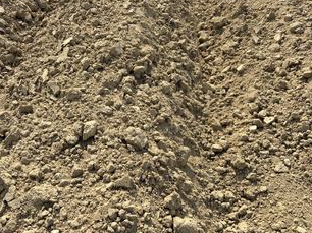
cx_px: 118
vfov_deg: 41.7
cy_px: 126
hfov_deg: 53.4
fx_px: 306
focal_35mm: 34
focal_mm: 5.96
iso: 50
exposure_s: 1/2571
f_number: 1.6
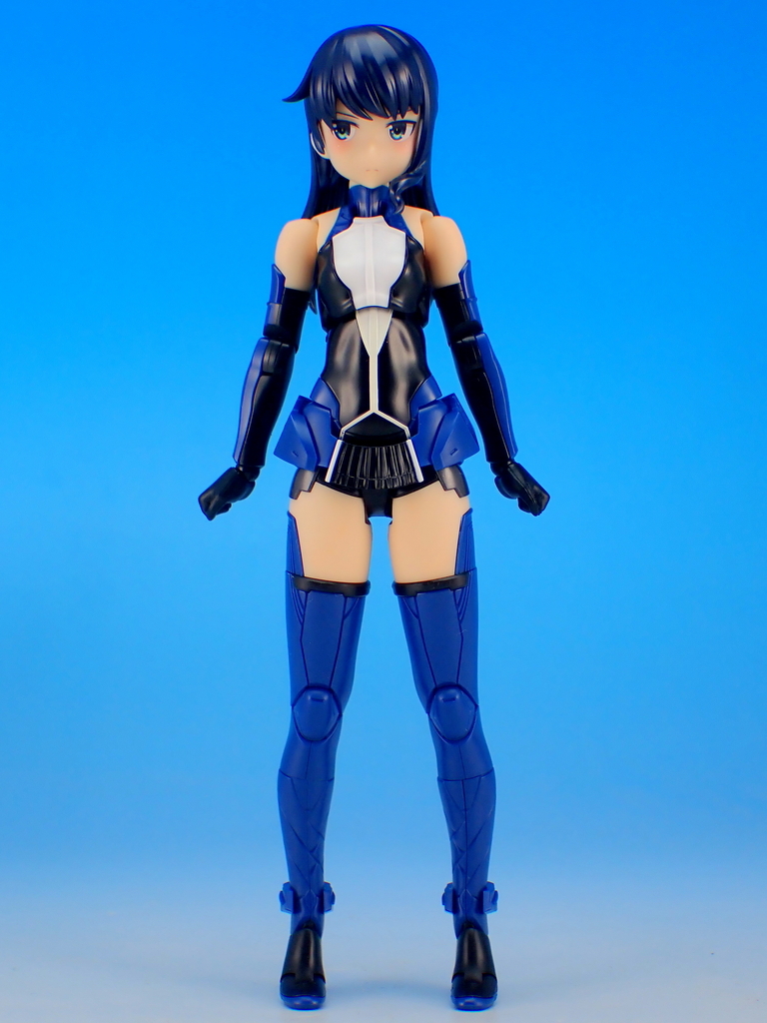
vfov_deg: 25.3
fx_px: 2275
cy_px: 512
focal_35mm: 77
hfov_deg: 19.1
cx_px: 384
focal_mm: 13.65
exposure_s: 1/25
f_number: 4.1
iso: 100
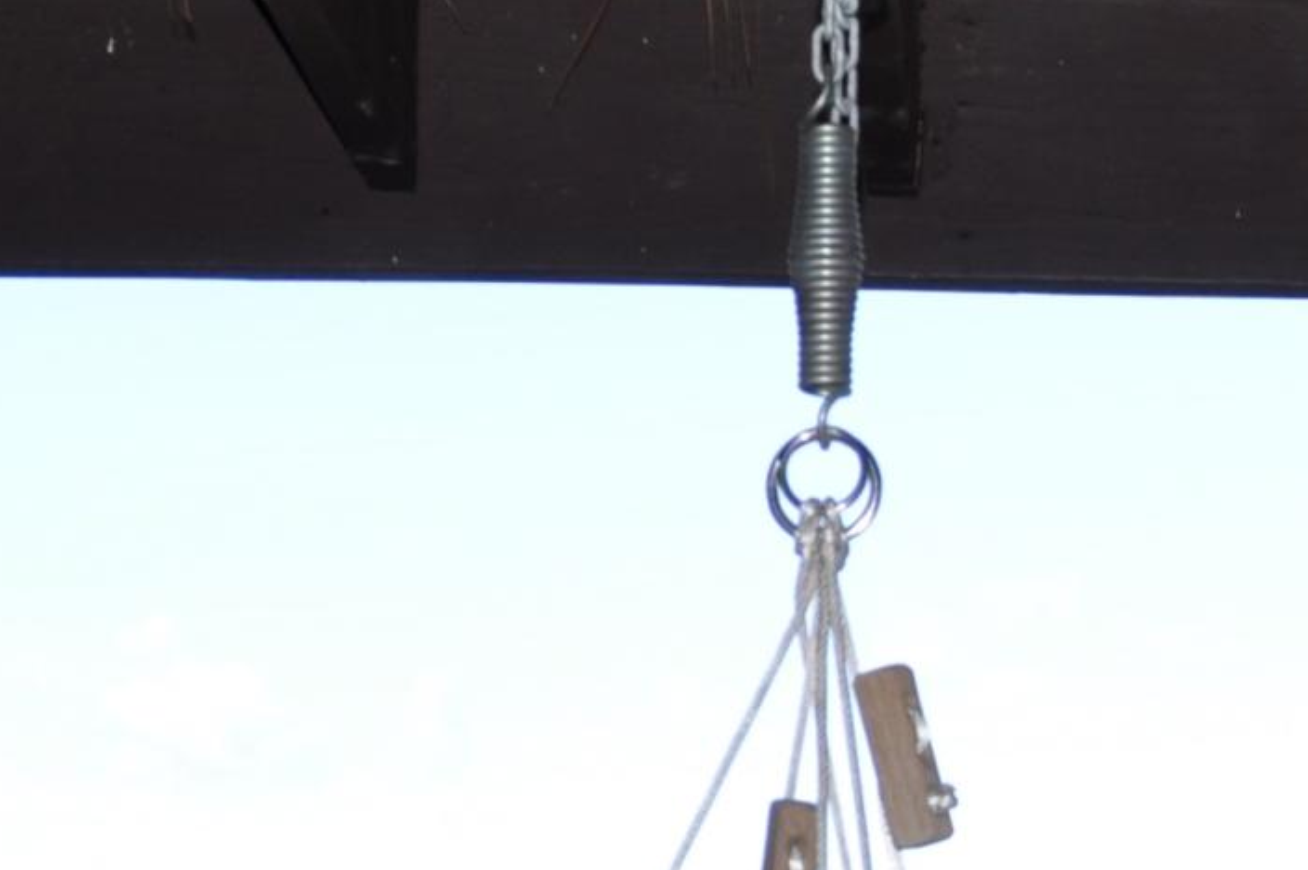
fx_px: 4174
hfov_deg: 17.4
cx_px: 1317
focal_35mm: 115
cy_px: 1636
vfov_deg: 11.0
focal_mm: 18
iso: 200
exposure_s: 1/200
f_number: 6.3
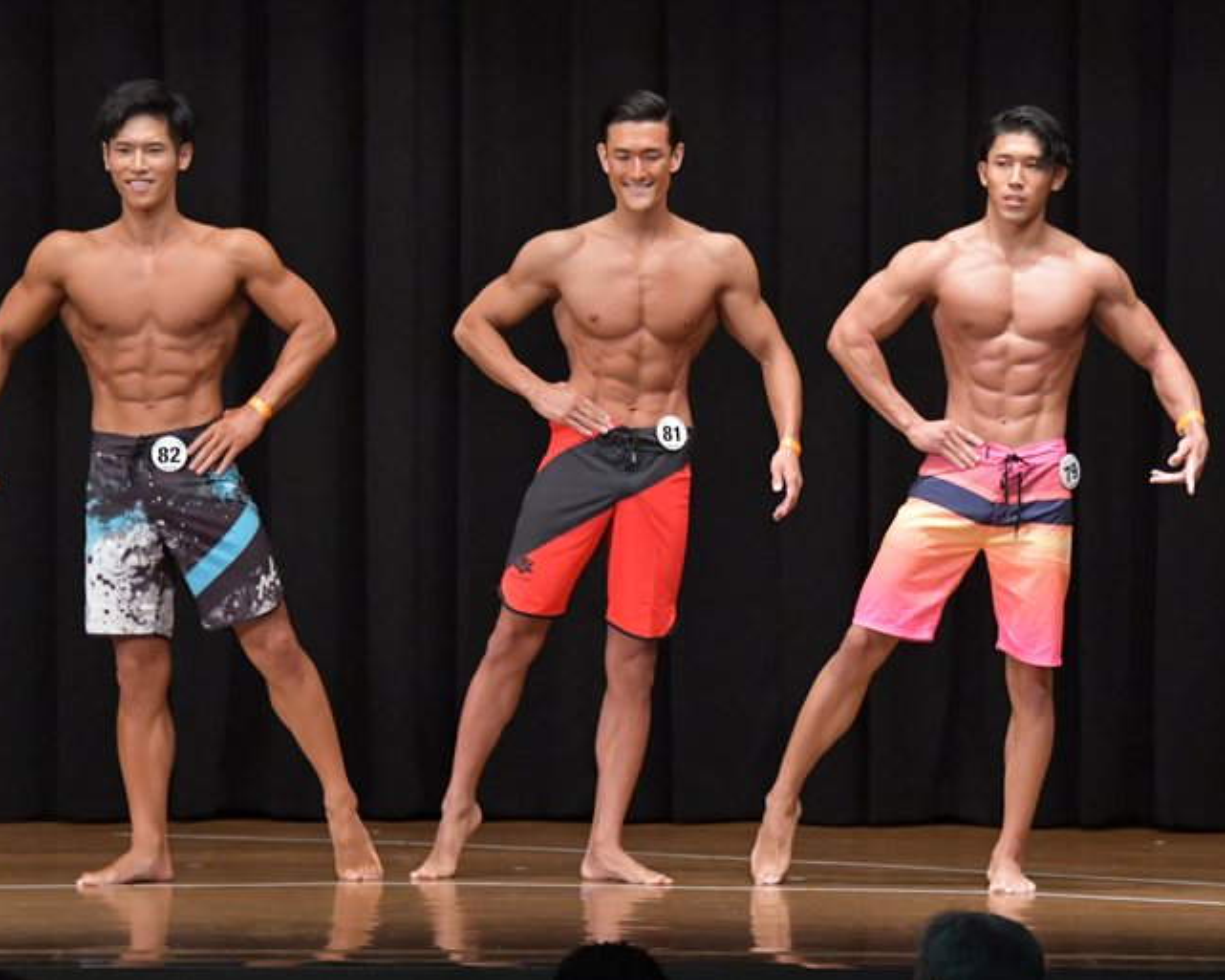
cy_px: 491
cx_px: 691
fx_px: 8920
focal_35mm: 246
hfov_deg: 7.9
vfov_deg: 6.3
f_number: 5.6
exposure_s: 1/400
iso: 6400
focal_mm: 145
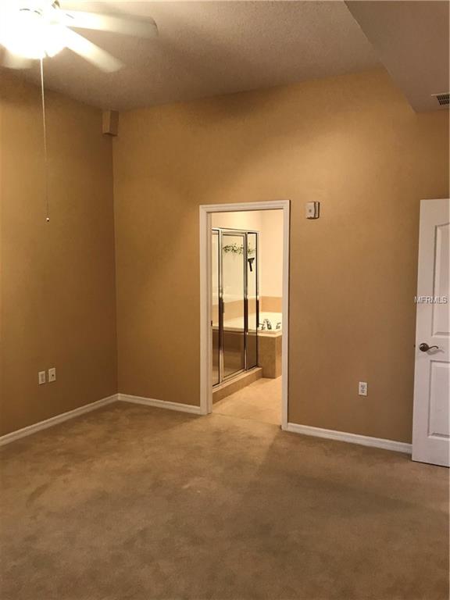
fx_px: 485
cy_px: 300
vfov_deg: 63.4
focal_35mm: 28
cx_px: 225
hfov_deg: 49.7
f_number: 1.8
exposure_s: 1/15
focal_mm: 3.99
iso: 50
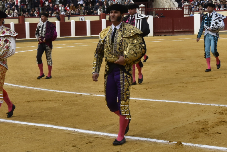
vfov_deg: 13.9
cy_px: 47
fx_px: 618
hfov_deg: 20.1
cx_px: -3
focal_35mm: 98
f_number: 22
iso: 1100
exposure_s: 1/250
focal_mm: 48
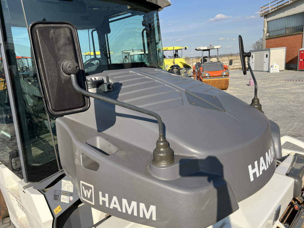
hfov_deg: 67.3
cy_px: 114
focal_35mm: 26
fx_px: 228
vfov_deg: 53.1
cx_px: 152
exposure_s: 1/3571
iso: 50
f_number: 1.5
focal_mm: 5.7
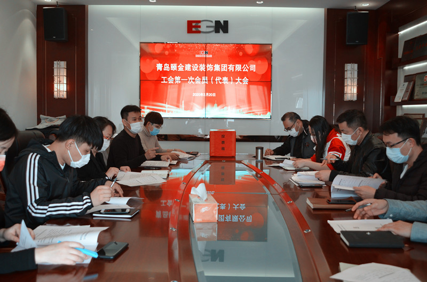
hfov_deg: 53.2
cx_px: 214
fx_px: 426
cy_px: 141
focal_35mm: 36
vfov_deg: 36.7
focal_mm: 24
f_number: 4
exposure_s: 1/60
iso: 560
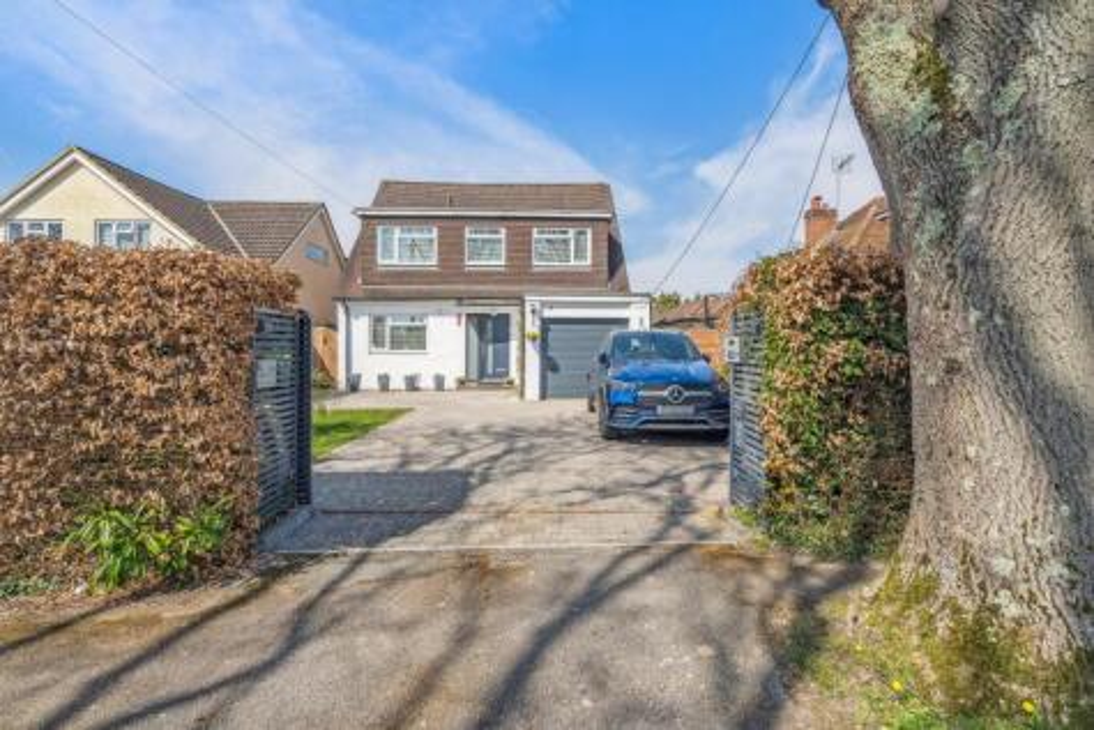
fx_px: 486
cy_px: 365
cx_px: 547
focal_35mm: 16
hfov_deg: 96.7
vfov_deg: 73.8
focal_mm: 16
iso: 320
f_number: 7.1
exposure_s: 1/1250
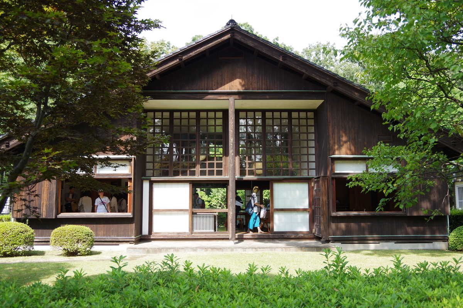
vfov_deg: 41.7
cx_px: 232
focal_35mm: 32
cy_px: 154
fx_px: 405
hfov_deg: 59.5
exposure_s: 1/160
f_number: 5
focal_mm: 21
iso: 200
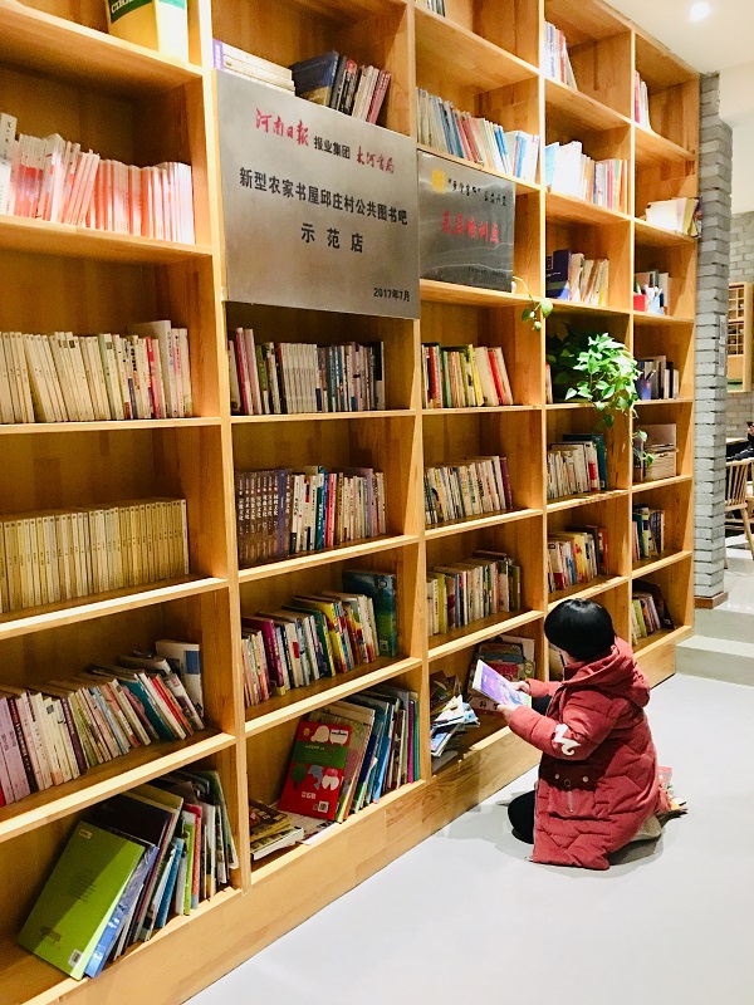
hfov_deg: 48.2
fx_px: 842
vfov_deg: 61.7
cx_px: 377
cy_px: 502
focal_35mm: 29
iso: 100
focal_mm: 4.15
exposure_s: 1/4
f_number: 2.2
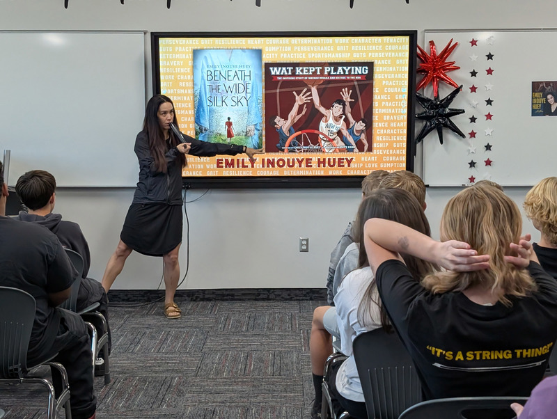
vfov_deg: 29.7
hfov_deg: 38.9
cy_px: 210
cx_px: 278
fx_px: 789
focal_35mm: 49
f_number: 1.68
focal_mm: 6.9
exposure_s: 1/434
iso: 422
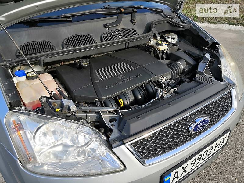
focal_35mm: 27
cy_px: 92
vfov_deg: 51.4
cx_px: 122
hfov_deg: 65.3
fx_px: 190
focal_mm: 4
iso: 50
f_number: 1.8
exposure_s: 1/466
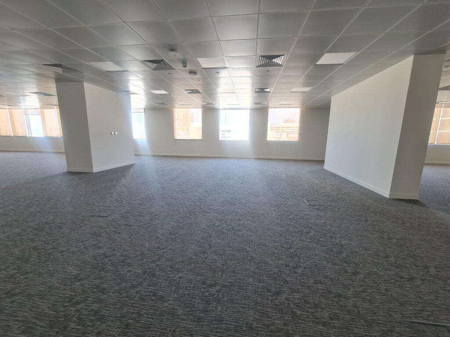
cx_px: 225
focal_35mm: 13
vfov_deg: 89.9
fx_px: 169
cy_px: 168
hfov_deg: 106.2
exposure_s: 1/50
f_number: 2.2
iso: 125
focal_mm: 2.2
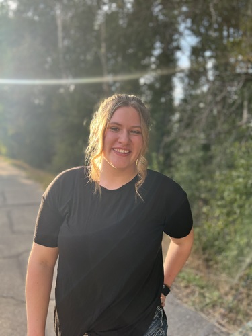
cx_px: 126
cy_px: 168
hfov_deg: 53.1
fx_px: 252
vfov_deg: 67.3
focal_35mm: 26
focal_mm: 5.7
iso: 50
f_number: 1.5
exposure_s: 1/418
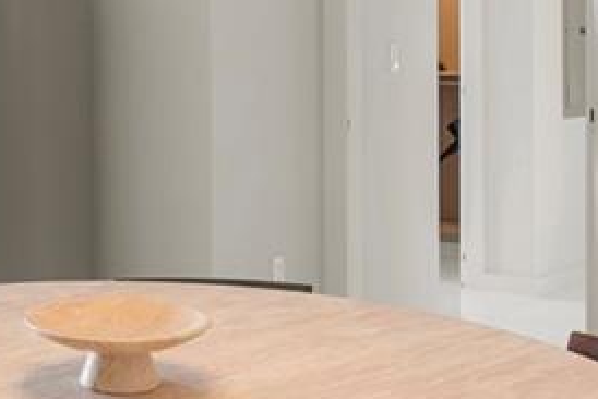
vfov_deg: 19.4
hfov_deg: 27.3
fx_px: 1163
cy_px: 131
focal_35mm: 70
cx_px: 7
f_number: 8
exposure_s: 1/400
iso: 320
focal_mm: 12
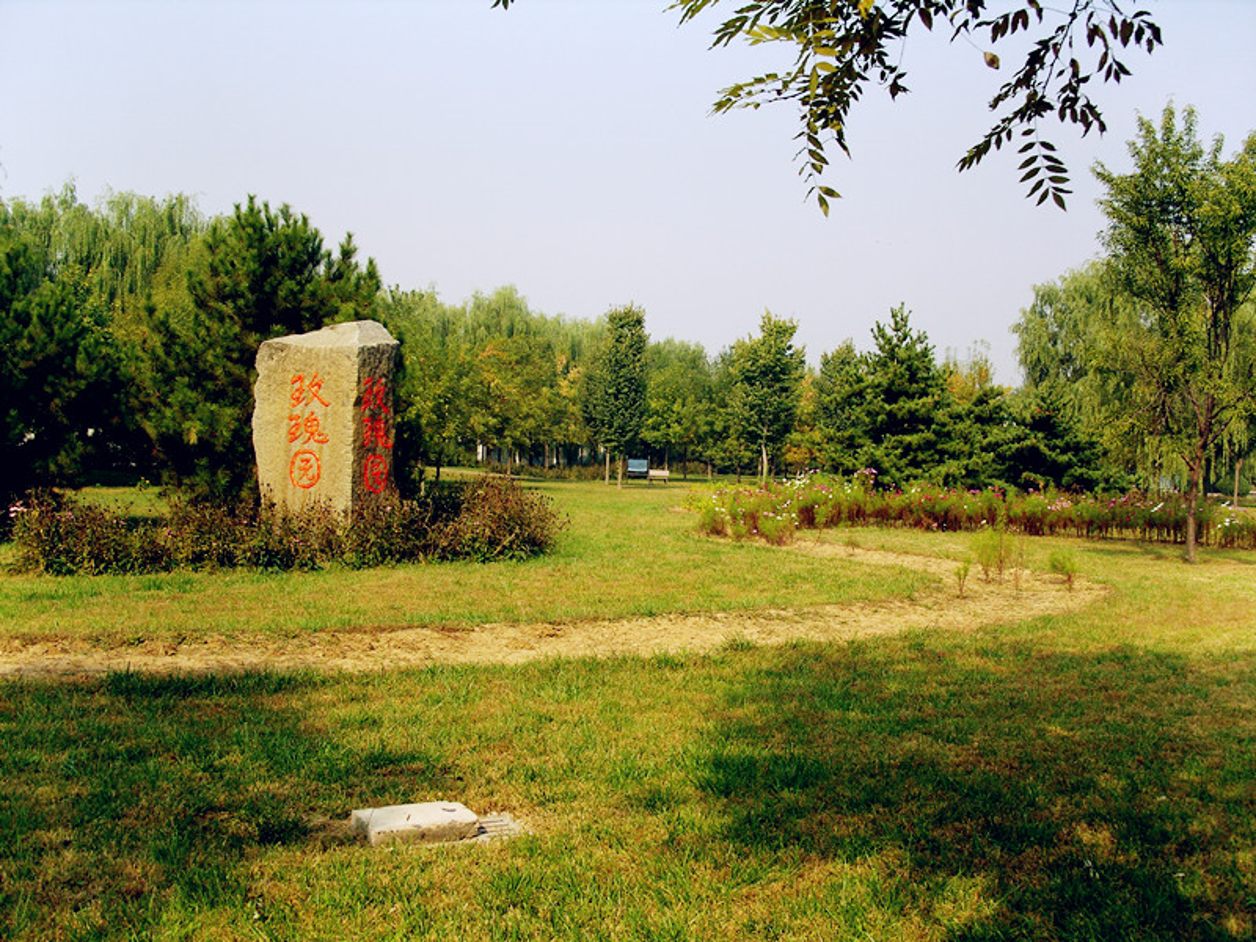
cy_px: 471
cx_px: 628
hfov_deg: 49.0
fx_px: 1379
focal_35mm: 38
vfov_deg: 37.7
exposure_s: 1/1000
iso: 80
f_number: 3.1
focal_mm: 7.8
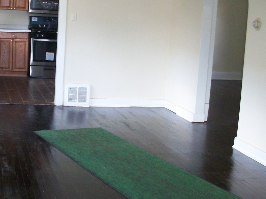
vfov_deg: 22.9
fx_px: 492
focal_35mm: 64
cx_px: 74
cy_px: 92
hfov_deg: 29.9
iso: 250
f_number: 3.1
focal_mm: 6.3
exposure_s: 1/30
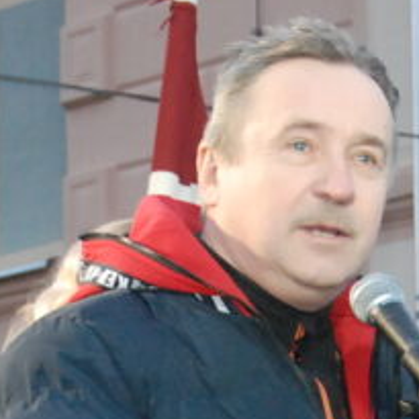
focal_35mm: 242
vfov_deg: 7.2
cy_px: 512
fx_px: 3314
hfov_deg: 7.2
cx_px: 223
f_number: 5.6
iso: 1600
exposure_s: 1/80
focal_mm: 38
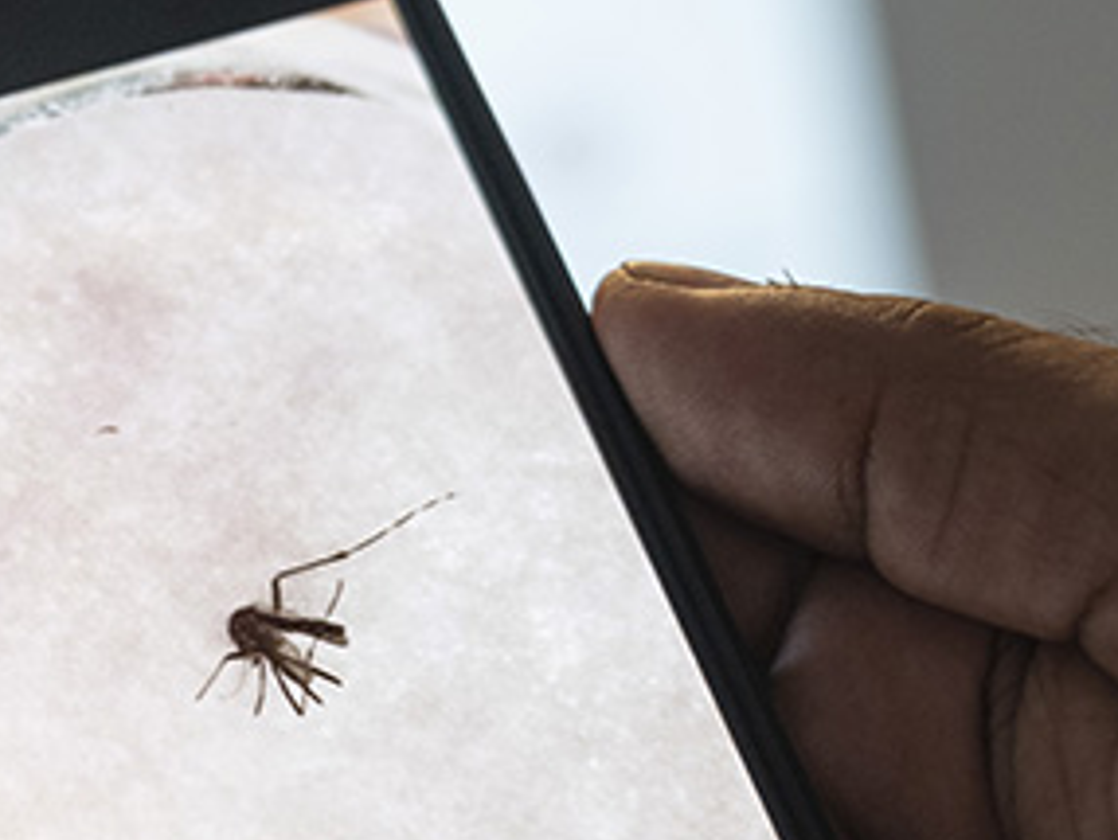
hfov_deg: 14.4
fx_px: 4234
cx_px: -375
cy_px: 385
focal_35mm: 131
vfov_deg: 11.3
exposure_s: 1/125
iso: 1000
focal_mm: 39
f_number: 3.2
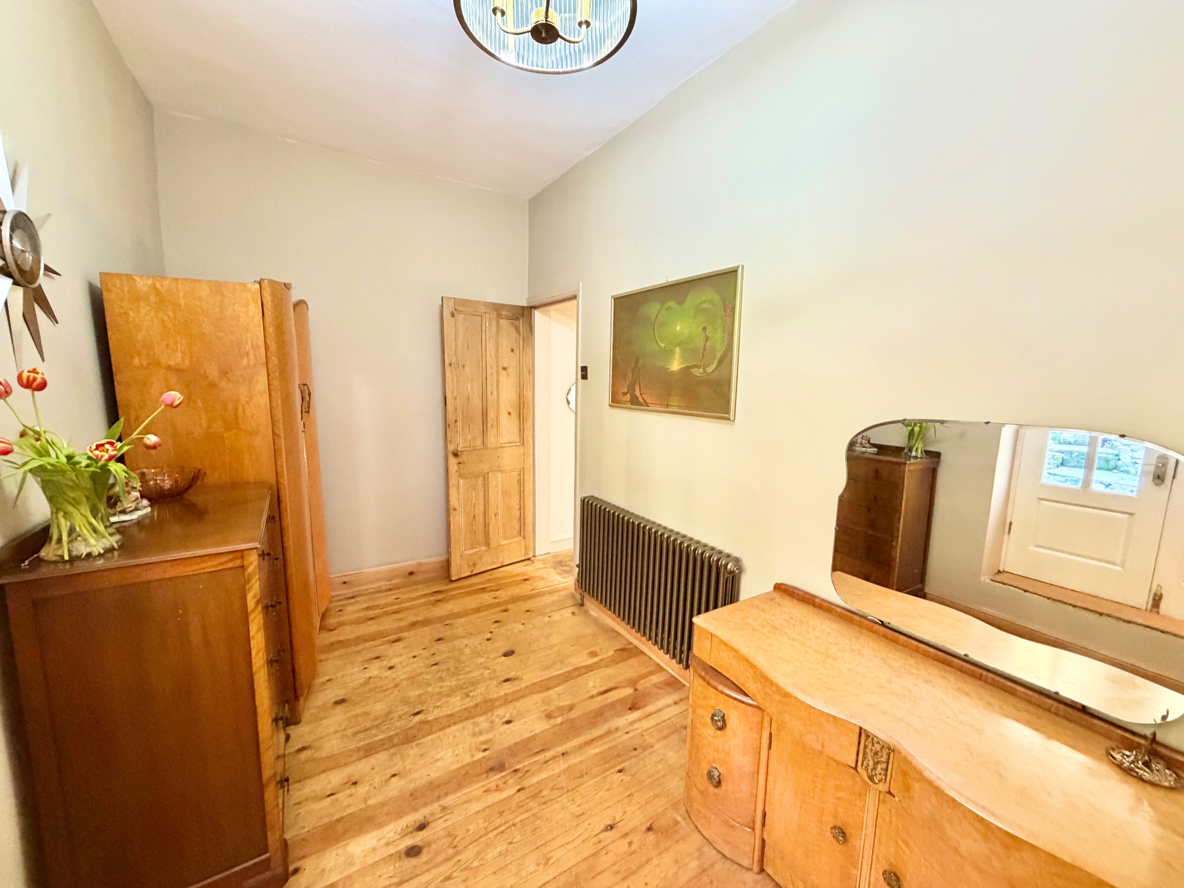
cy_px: 444
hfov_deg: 102.1
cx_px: 592
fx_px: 479
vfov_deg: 85.7
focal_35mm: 14
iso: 400
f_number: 2.2
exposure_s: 1/50
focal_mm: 2.22
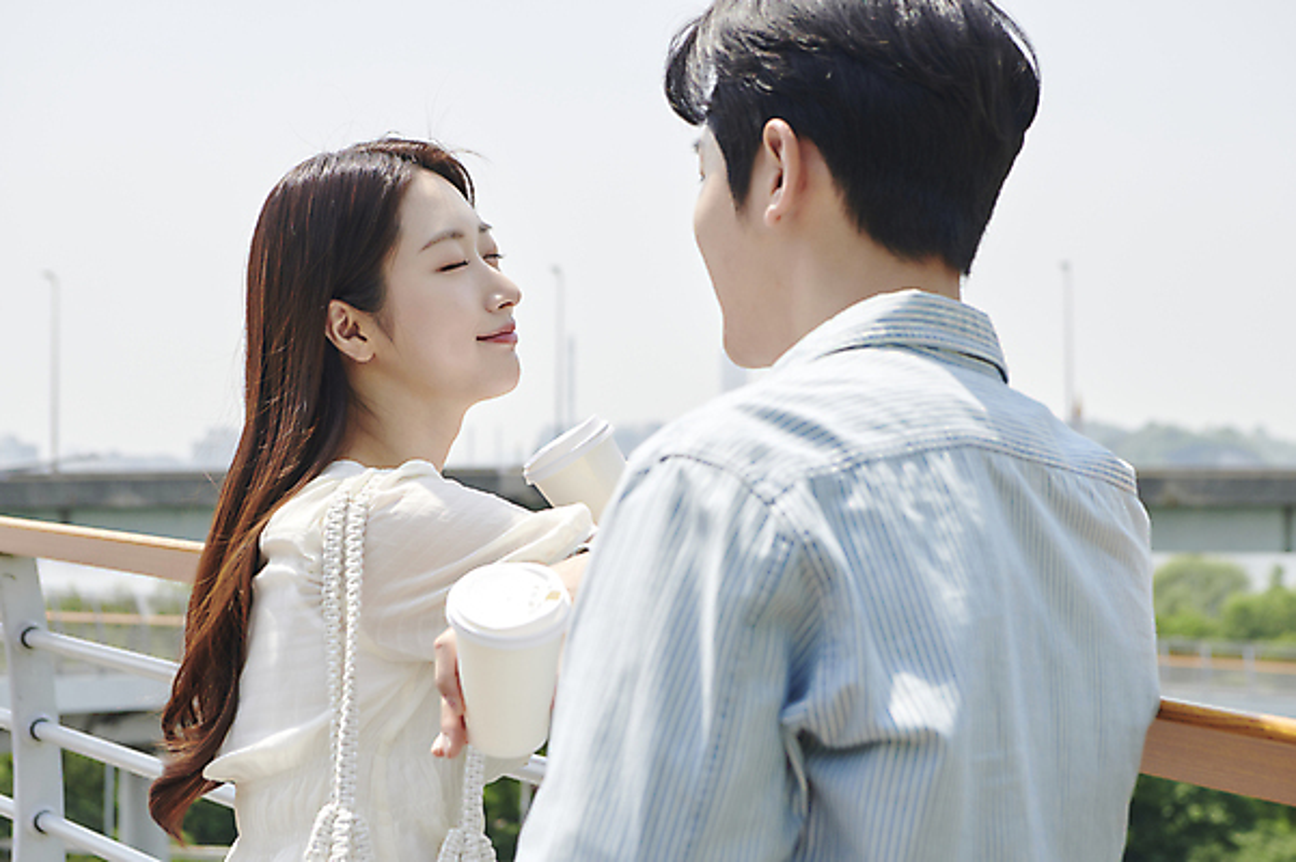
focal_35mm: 67
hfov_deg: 30.1
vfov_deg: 20.3
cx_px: 648
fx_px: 2411
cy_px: 431
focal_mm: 56
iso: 160
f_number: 5.6
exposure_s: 1/500
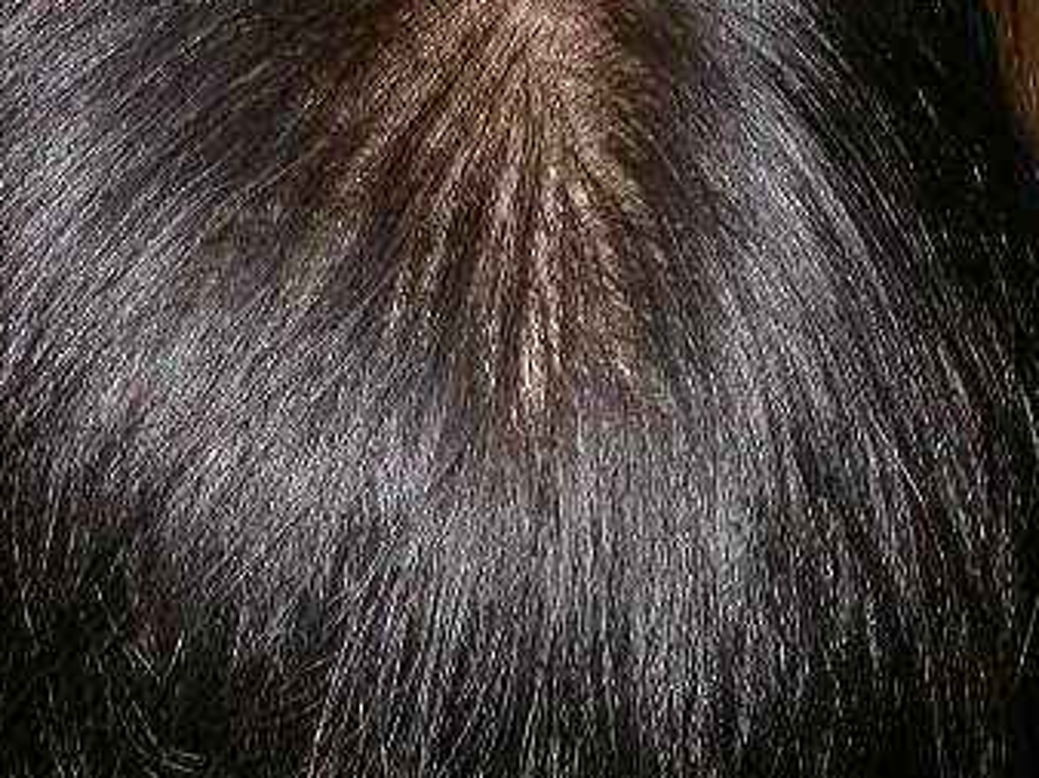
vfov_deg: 8.1
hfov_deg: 10.9
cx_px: 375
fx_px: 5459
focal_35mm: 182
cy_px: 406
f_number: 3.9
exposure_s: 1/60.3
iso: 100
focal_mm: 20
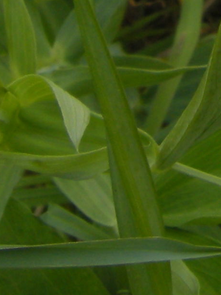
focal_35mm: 132
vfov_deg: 13.6
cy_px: -215
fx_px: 1124
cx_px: 405
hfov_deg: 10.5
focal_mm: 7.5
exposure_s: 1/210
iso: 64
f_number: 4.8
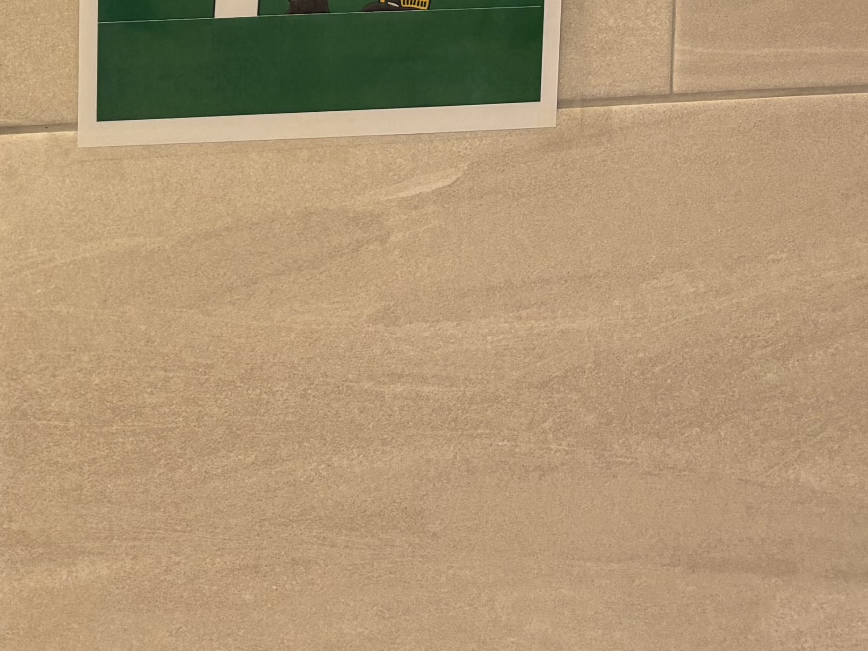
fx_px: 2006
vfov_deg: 17.0
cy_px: -280
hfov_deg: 22.7
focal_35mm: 80
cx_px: -130
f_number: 1.6
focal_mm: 5.96
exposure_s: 1/60
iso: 80
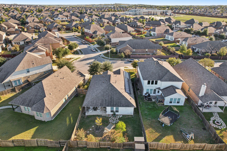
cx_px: 114
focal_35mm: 22
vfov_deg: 57.2
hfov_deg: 78.6
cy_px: 76
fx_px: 139
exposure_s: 1/400
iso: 100
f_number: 2.8
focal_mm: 8.4
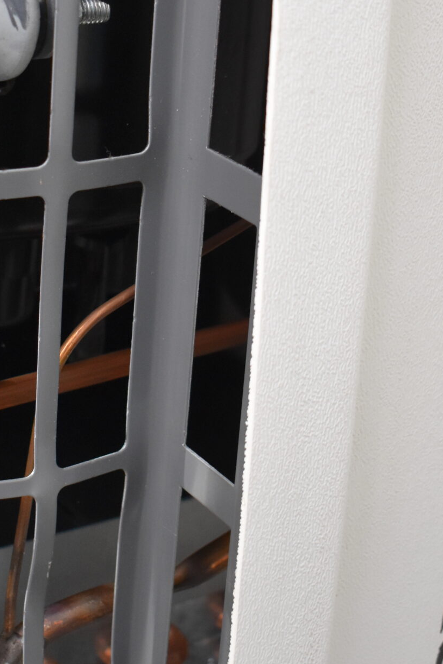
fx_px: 1551
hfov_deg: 16.1
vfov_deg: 24.0
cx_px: 75
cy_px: 176
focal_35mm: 84
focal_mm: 27
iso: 1400
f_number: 4
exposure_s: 1/125
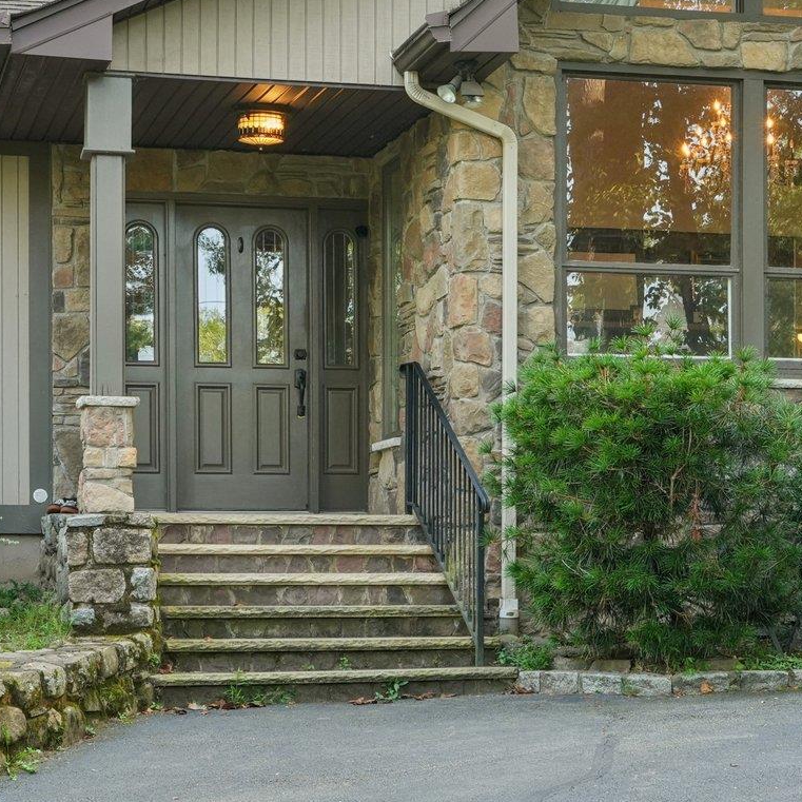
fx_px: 2097
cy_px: 173
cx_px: 427
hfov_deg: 21.6
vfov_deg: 21.4
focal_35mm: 80
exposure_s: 1/25
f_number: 10
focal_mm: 35
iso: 400
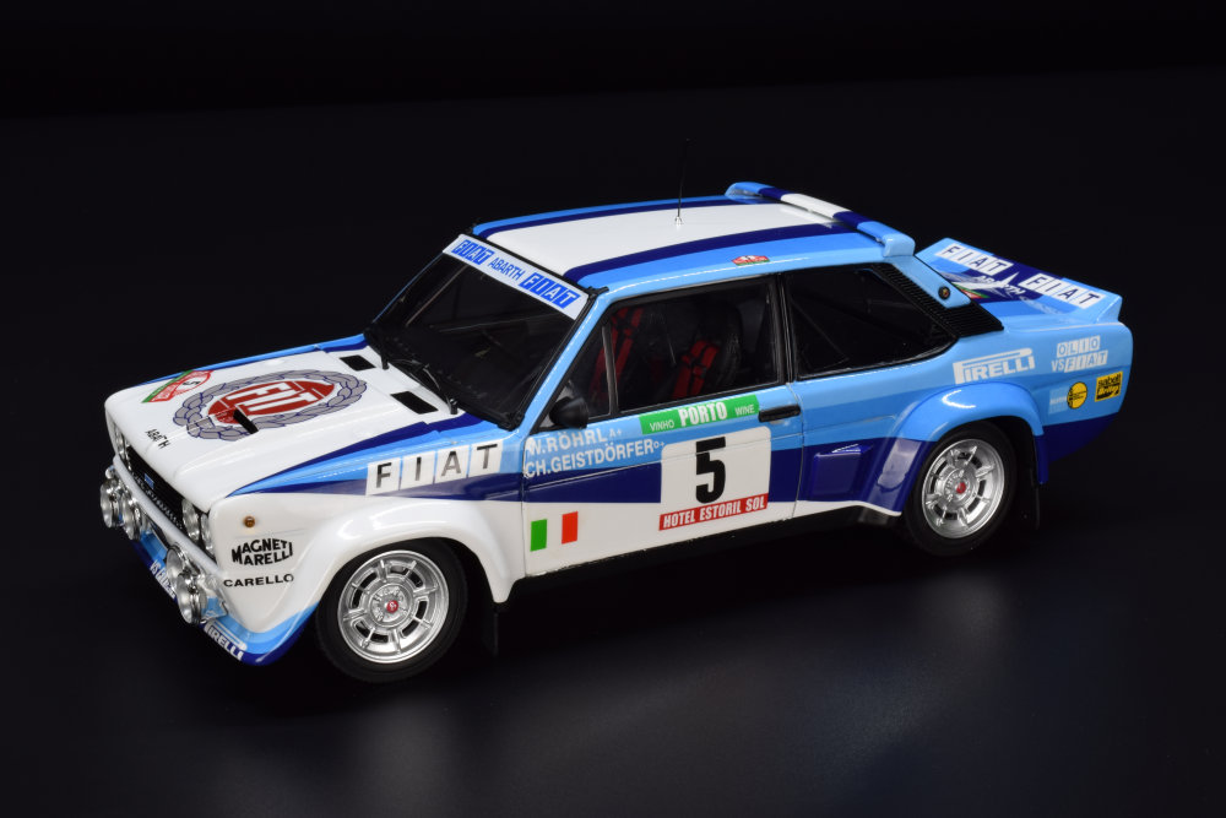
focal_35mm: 60
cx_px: 613
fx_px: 2043
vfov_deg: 22.6
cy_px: 409
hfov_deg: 33.4
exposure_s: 1/2.5
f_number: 22
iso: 100
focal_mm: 40
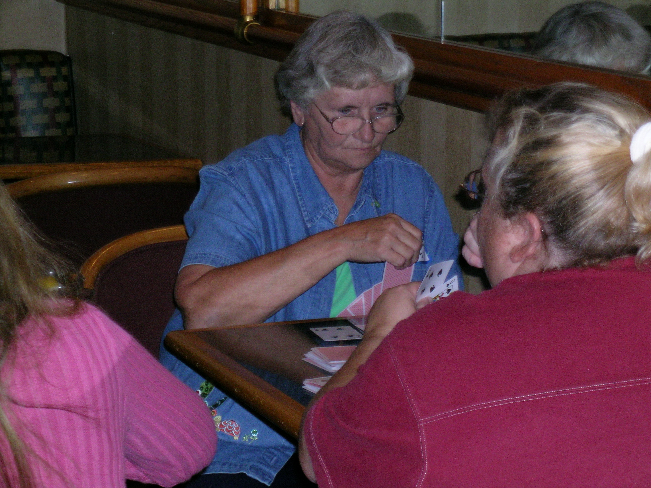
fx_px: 2182
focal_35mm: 116
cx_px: 326
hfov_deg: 17.0
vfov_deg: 12.8
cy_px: 244
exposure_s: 1/121
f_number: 4.6
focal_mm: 24
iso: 200
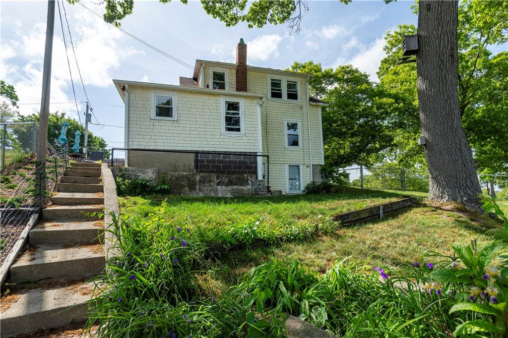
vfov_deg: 67.3
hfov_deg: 90.0
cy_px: 169
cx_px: 254
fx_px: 254
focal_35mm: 18
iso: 100
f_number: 8
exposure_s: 1/200
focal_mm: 18
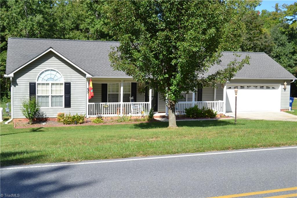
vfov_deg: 29.8
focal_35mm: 45
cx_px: 148
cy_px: 99
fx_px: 371
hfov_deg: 43.6
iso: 100
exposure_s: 1/200
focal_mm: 30
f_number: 8
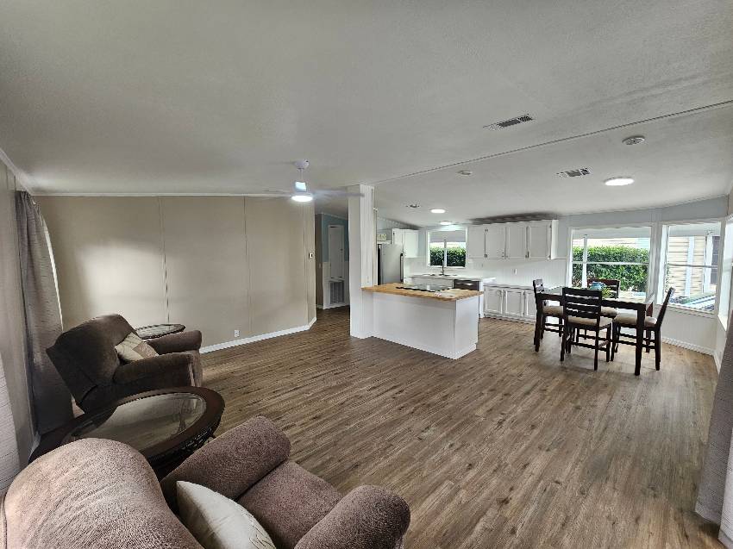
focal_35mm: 13
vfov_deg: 89.9
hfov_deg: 106.2
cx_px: 366
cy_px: 274
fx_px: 275
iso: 100
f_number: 2.2
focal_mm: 2.2
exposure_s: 1/60
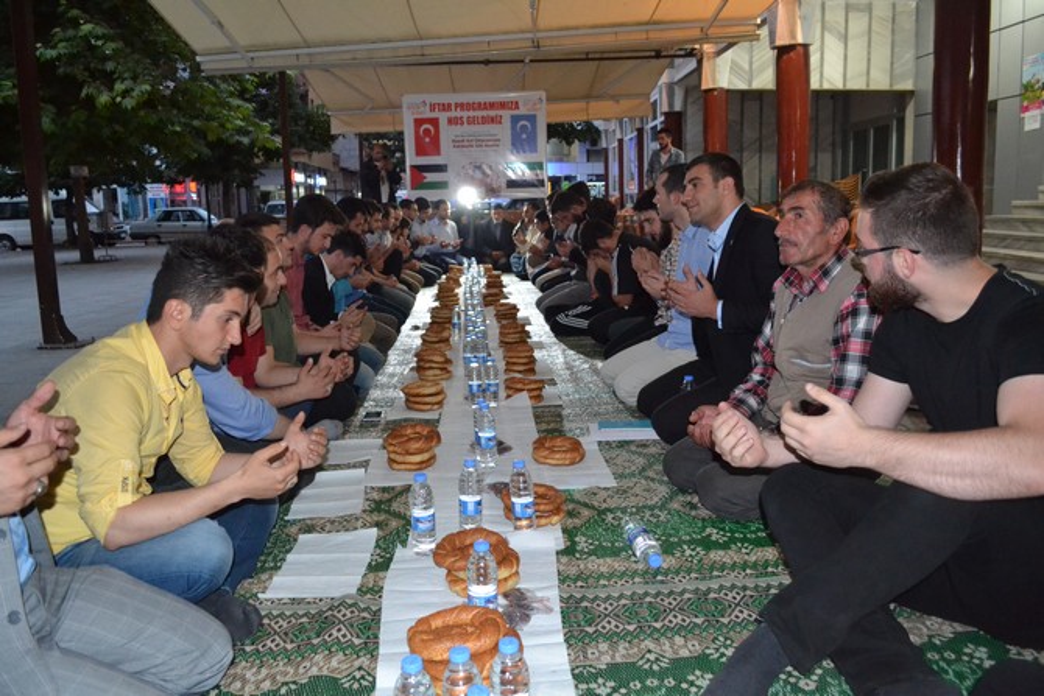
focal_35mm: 27
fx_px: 783
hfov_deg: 67.4
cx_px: 522
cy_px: 348
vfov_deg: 48.0
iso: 3200
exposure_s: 1/60
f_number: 3.5
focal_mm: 18
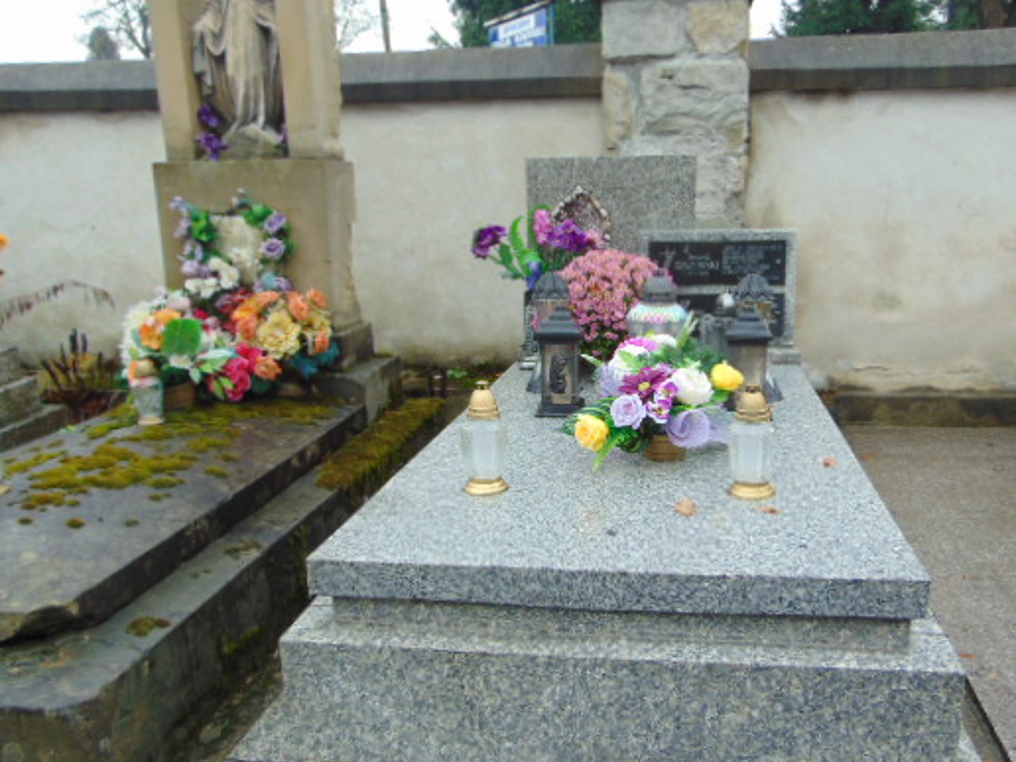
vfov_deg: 45.3
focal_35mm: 31
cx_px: 567
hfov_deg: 58.2
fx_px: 910
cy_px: 431
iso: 80
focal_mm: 4.5
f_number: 3
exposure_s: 1/60
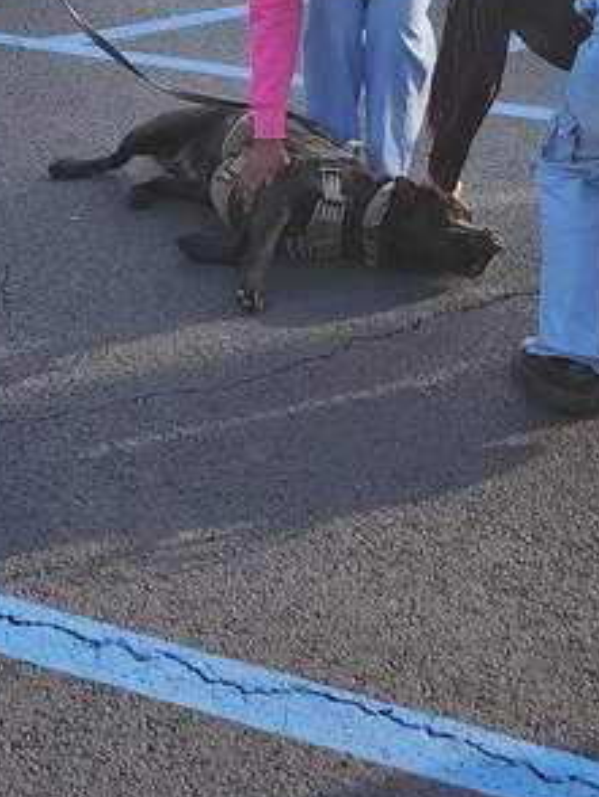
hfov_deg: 18.3
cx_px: 136
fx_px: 1843
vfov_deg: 23.8
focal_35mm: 80
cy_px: 95
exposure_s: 1/326
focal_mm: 6.4
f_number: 1.8
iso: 12
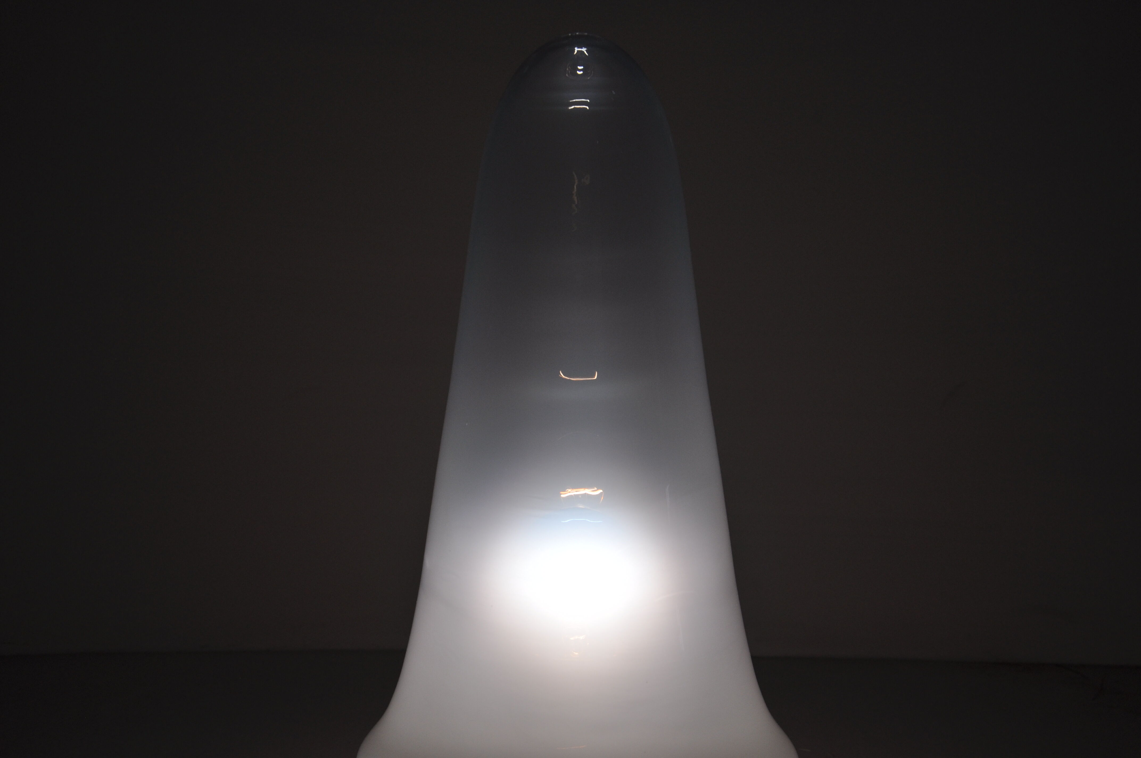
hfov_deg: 28.1
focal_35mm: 72
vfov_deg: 18.9
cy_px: 379
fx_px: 2279
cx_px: 570
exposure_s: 1/100
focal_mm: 48
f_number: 10
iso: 200
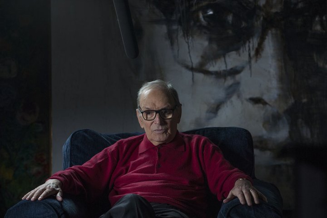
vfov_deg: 12.2
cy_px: 109
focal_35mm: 112
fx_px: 1017
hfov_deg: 18.3
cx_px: 164
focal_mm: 112
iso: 800
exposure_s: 1/100
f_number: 4.5
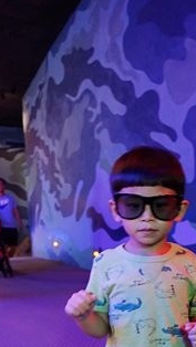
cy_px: 320
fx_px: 480
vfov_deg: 37.0
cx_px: 136
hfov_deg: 23.0
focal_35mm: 52
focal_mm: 8.8
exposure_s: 1/8
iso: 1600
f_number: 1.8
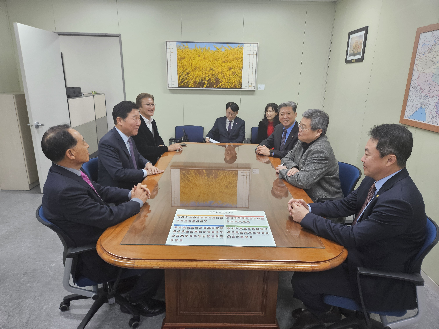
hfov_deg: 73.9
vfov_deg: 58.9
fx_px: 292
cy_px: 164
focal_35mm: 23
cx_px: 220
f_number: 1.8
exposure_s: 1/120
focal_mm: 5.4
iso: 200
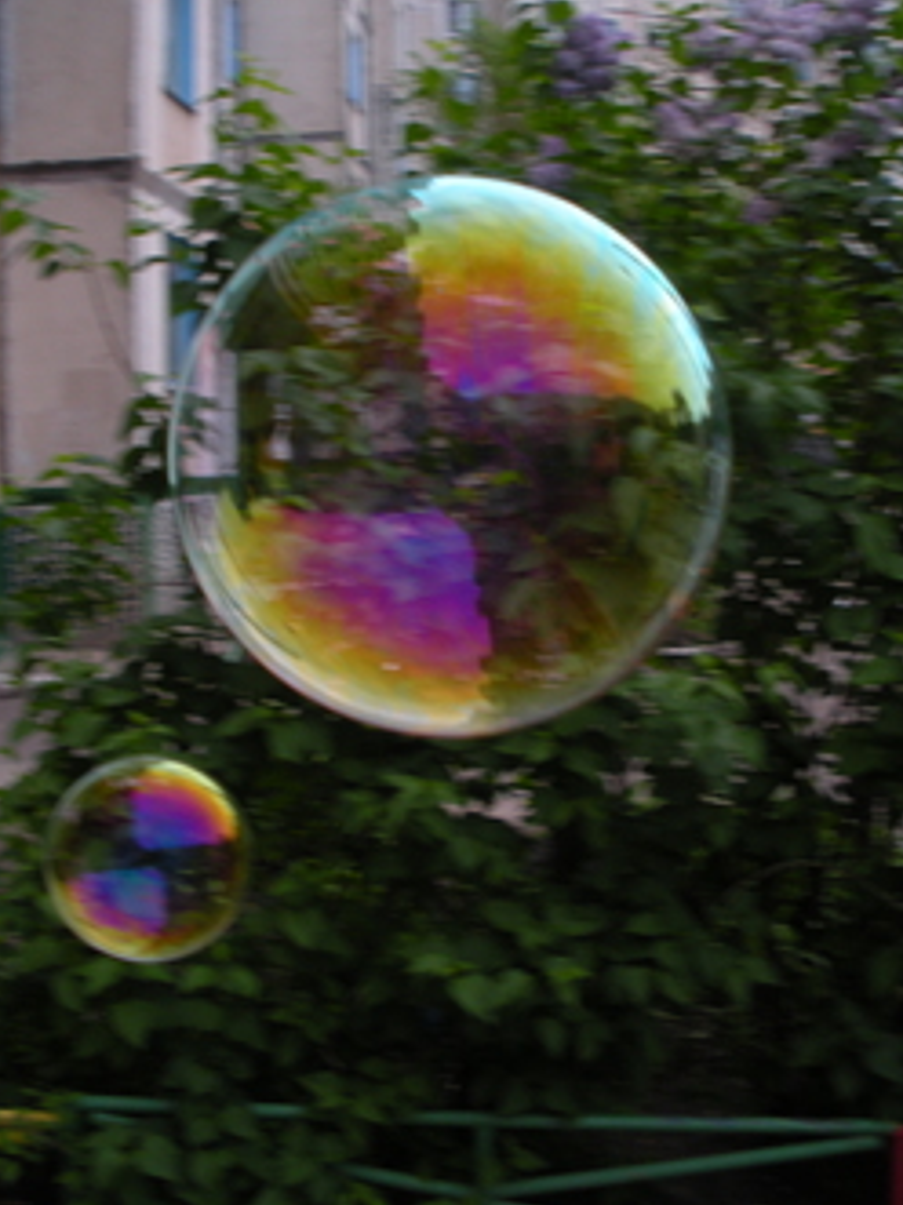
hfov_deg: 29.7
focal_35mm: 49
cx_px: 470
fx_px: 1705
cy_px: 477
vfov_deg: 38.7
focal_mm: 6.3
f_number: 3.5
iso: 64
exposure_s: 1/74.5
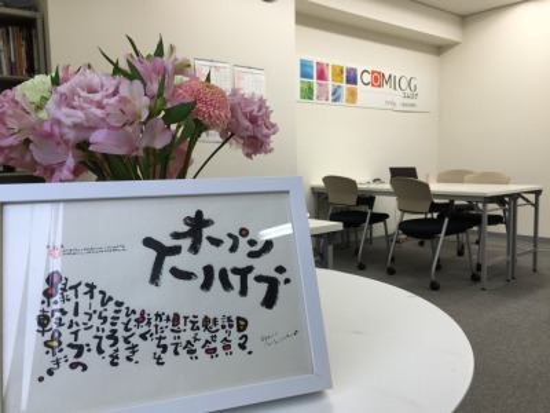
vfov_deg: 48.2
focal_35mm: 29
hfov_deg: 61.7
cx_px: 275
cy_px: 206
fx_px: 461
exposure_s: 1/60
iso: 32
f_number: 2.2
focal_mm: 4.15
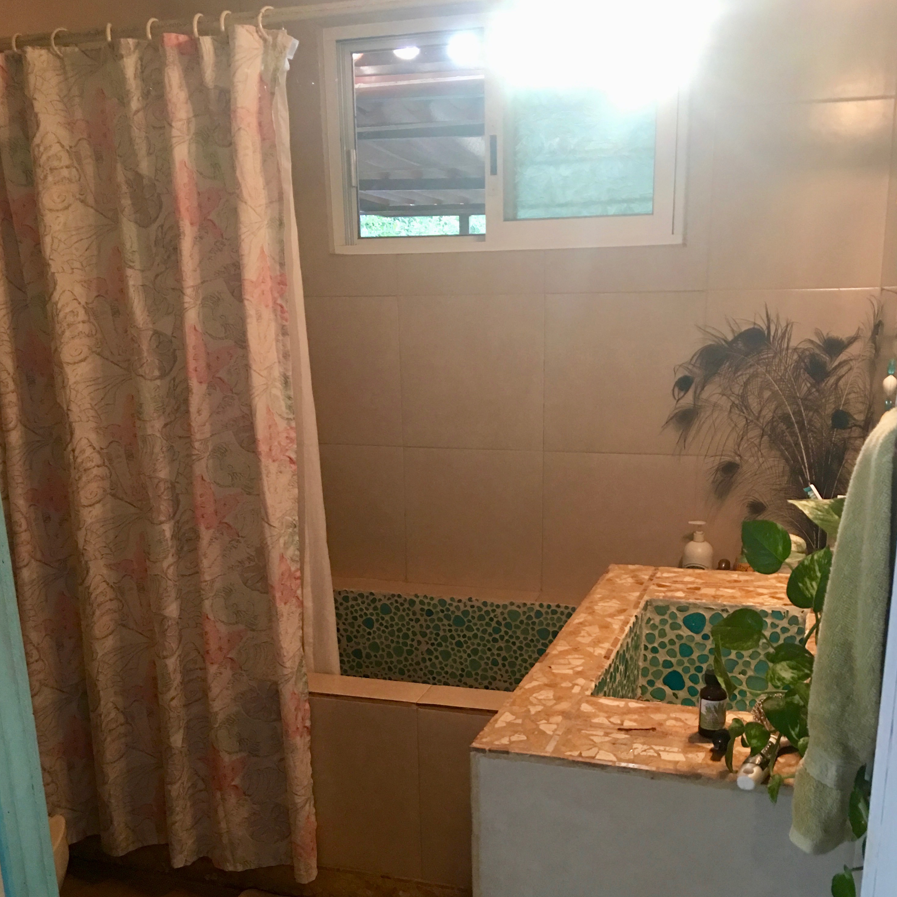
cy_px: 598
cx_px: 450
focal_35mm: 35
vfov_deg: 46.5
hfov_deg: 47.2
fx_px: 1026
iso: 100
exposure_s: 1/15
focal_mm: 4.15
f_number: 2.2
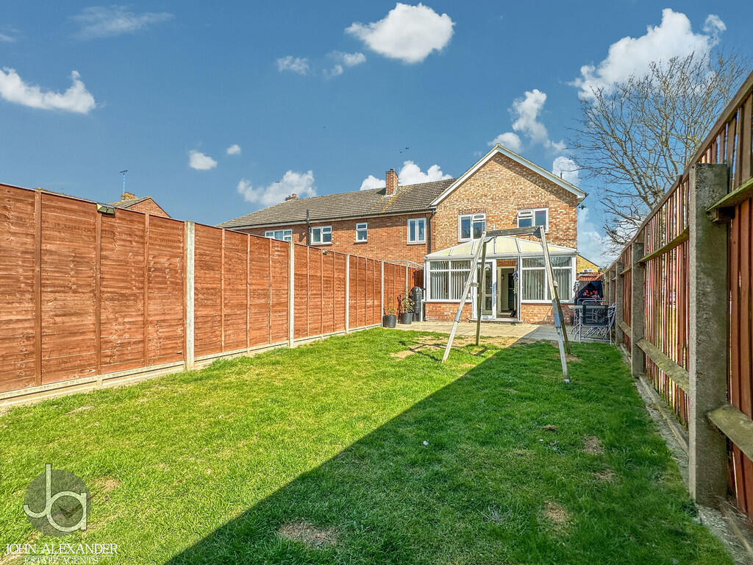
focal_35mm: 14
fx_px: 305
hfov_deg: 102.1
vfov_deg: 85.7
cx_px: 376
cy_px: 282
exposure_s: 1/1200
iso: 50
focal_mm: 2.22
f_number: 2.2
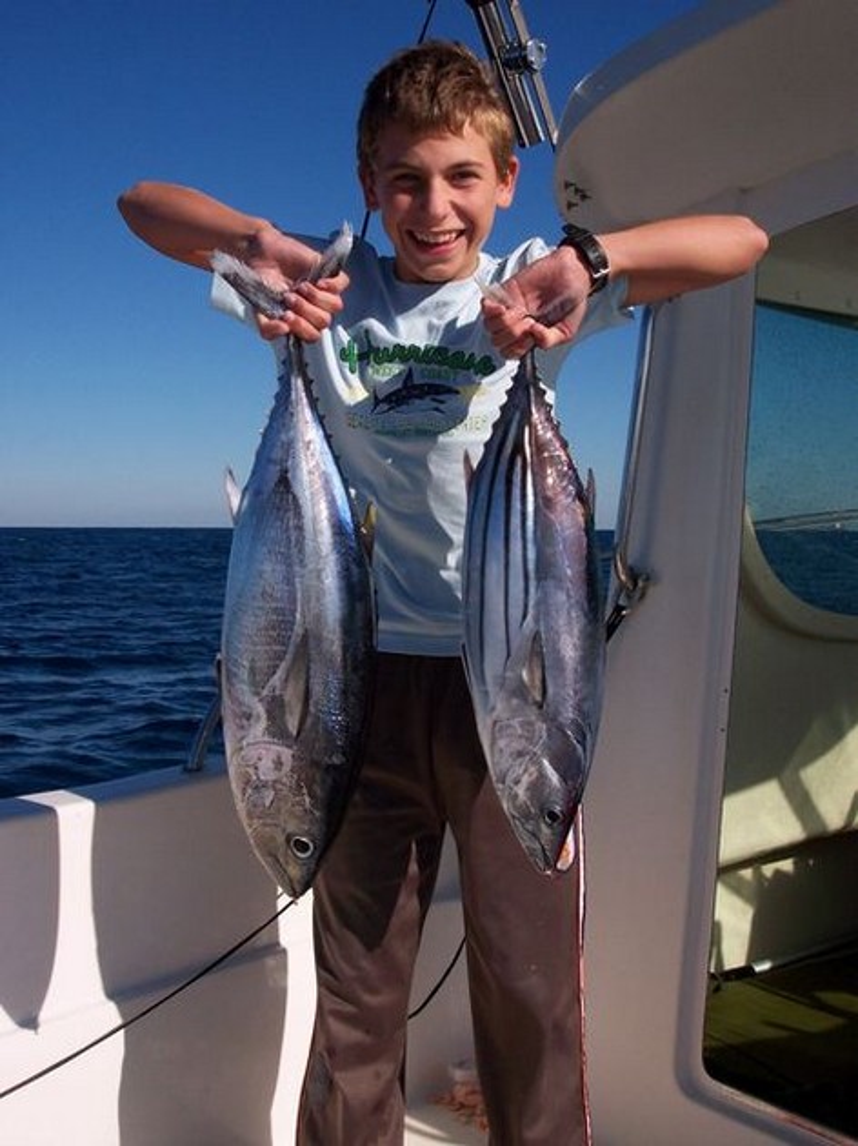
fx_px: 1257
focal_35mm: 38
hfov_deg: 37.7
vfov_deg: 49.0
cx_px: 429
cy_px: 573
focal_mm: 8
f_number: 4.8
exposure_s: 1/1000
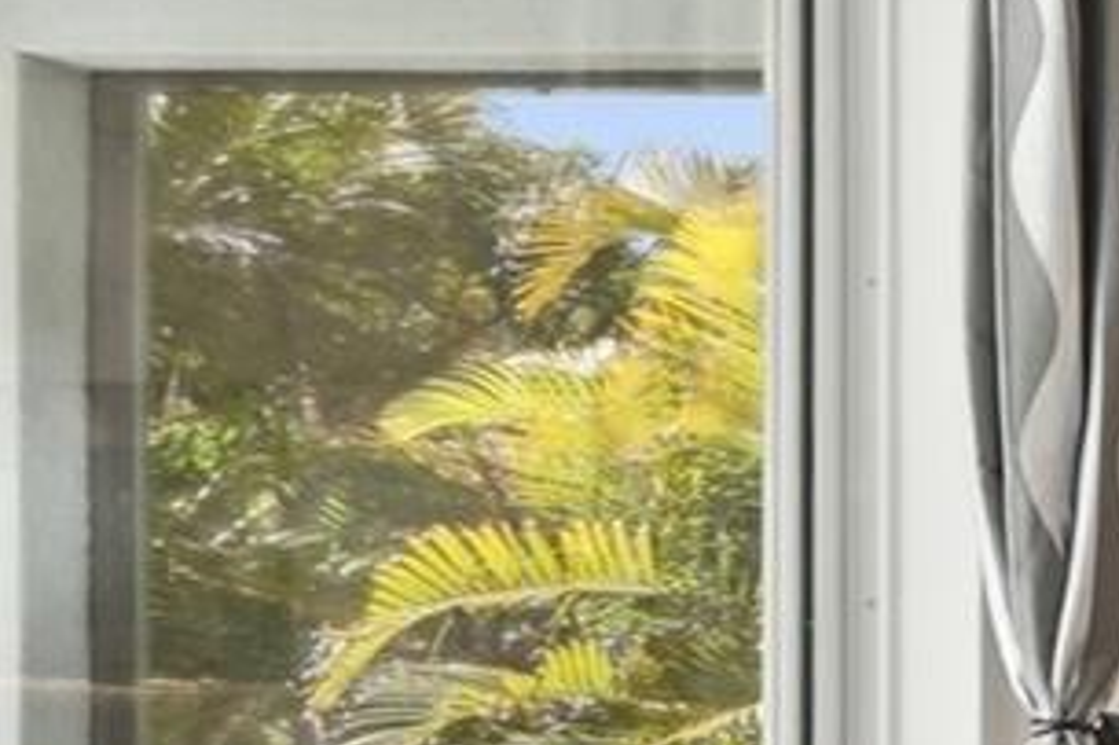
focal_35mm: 87
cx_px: 2634
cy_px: 697
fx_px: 2691
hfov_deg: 15.0
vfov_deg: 15.5
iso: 400
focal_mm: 16.5
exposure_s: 1/30
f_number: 8
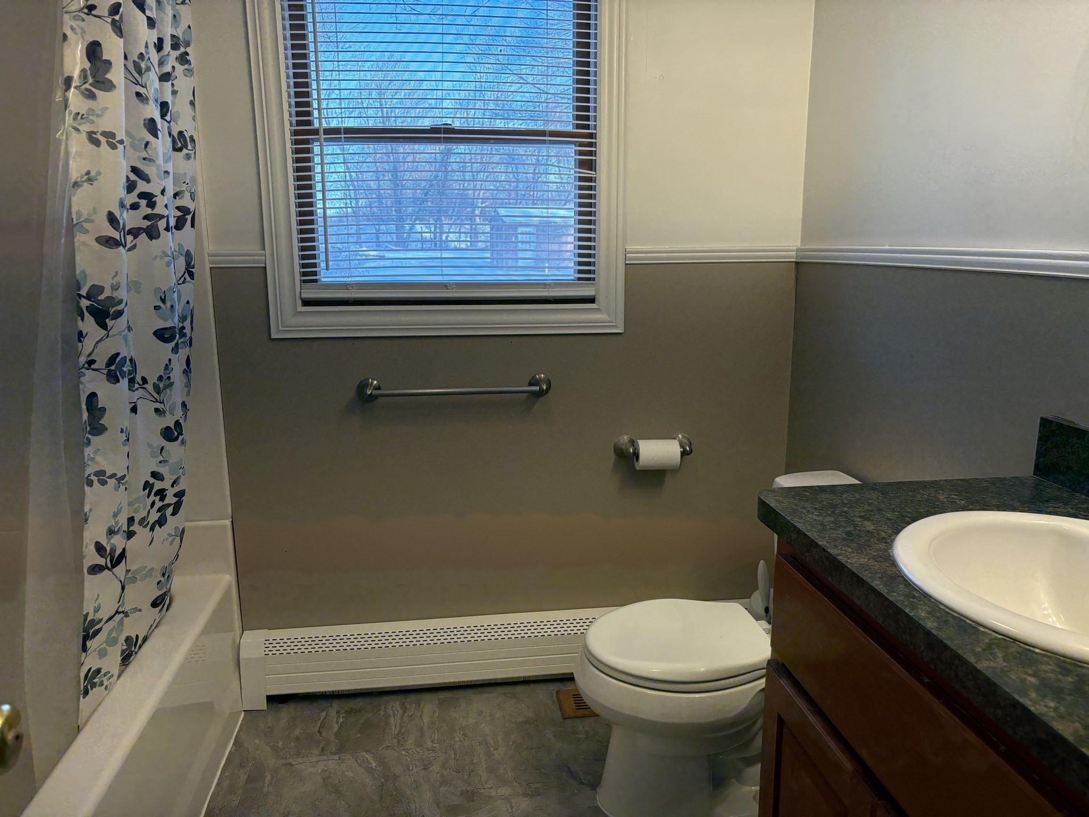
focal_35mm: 26
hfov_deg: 67.3
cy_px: 408
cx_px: 544
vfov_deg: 53.1
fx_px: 818
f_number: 1.6
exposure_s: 1/161
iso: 125
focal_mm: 5.96
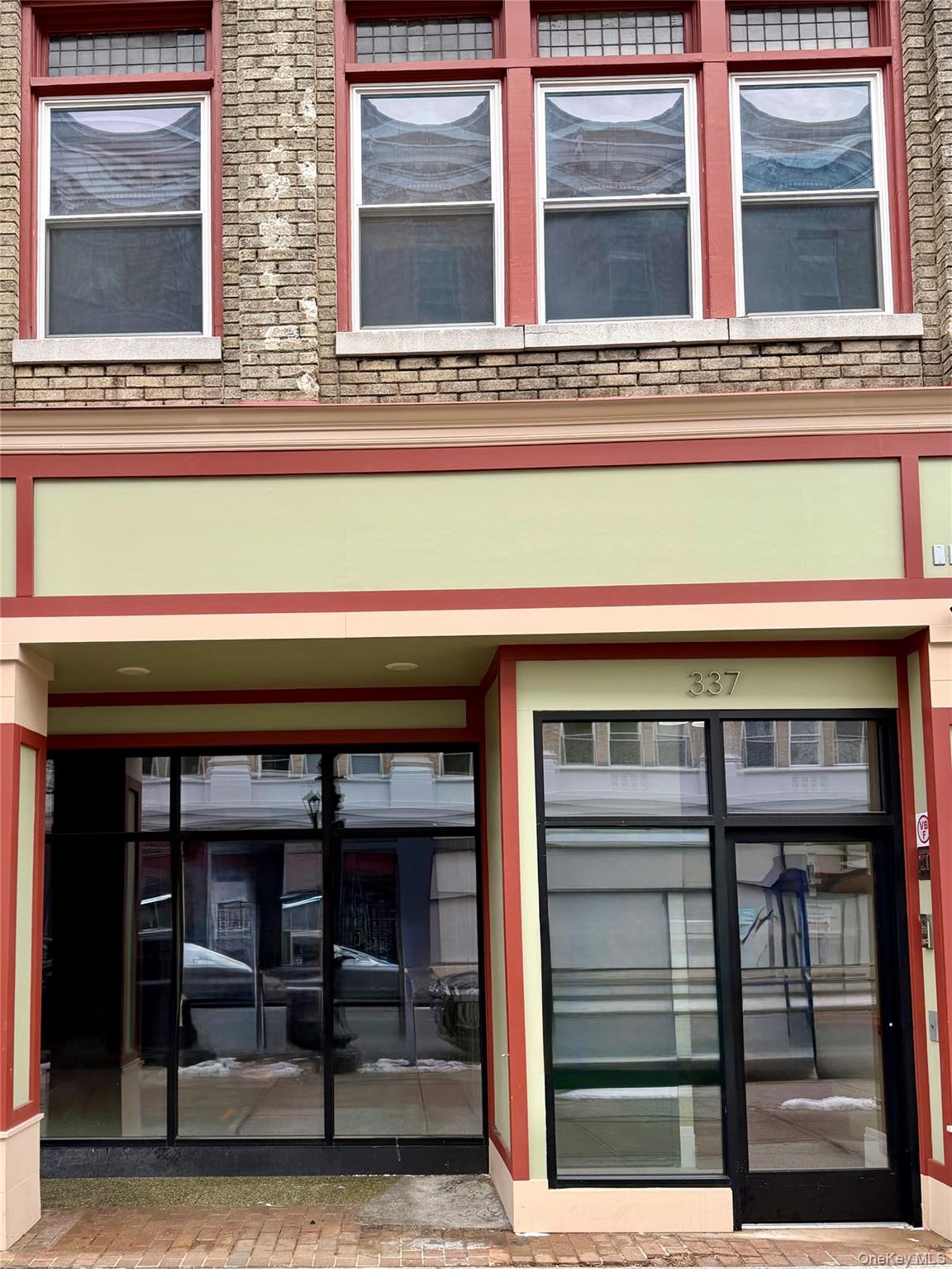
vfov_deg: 71.6
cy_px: 634
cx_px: 476
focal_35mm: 24
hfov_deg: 56.8
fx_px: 880
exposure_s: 1/612
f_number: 1.78
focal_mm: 6.76
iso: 80
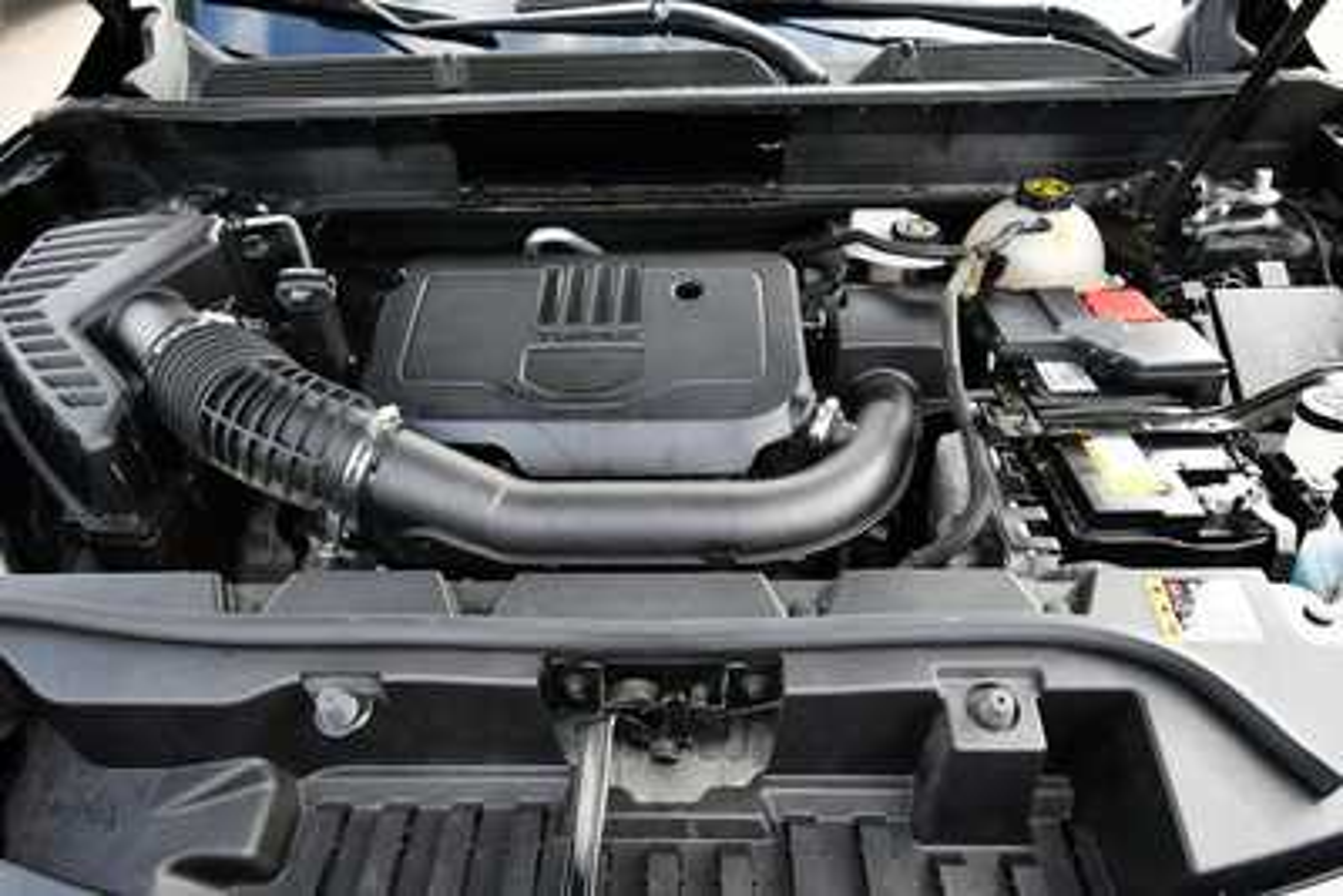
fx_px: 821
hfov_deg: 78.6
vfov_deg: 57.3
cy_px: 448
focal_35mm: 22
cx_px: 672
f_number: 5.3
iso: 640
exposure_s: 1/250
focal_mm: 15
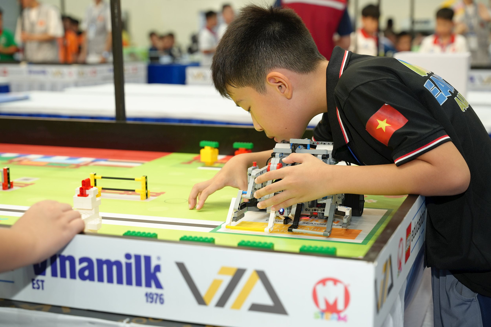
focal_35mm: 57
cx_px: 246
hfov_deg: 35.2
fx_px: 773
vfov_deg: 23.9
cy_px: 164
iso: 800
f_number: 4
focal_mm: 56.7
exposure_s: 1/100
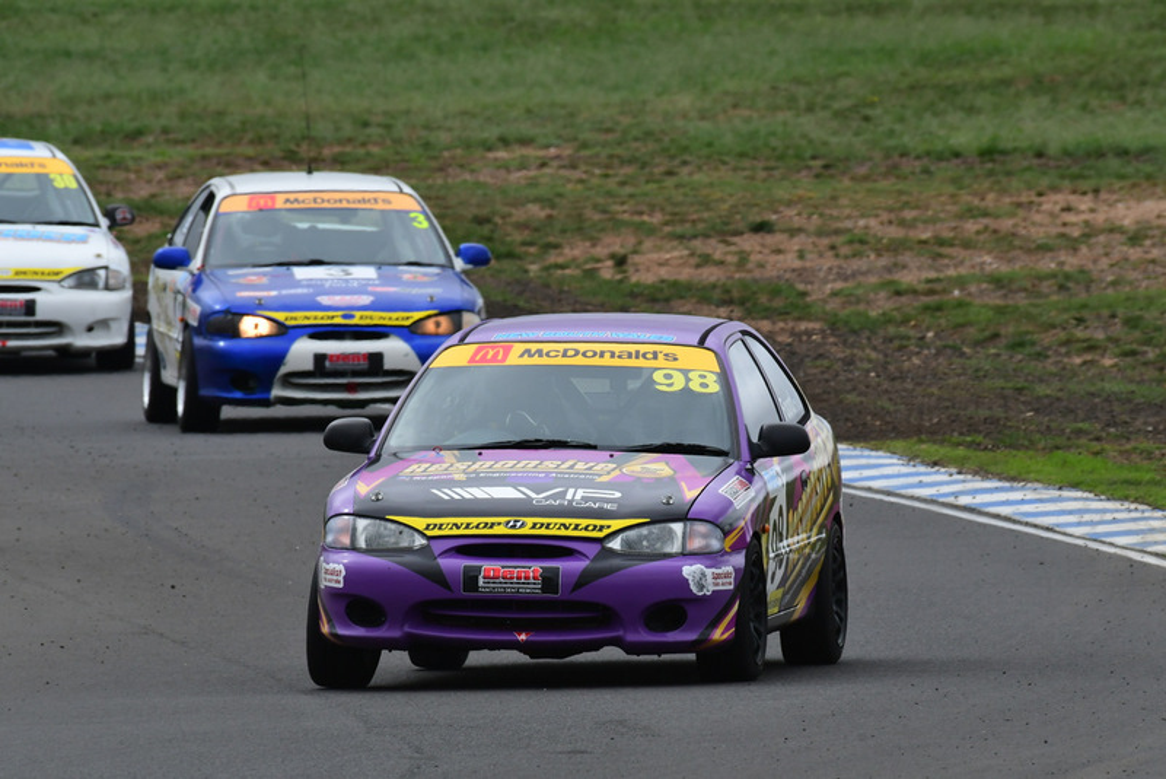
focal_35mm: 750
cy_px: 390
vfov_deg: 1.8
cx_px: 583
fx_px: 24299
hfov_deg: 2.7
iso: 640
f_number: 13
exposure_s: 1/640
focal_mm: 500
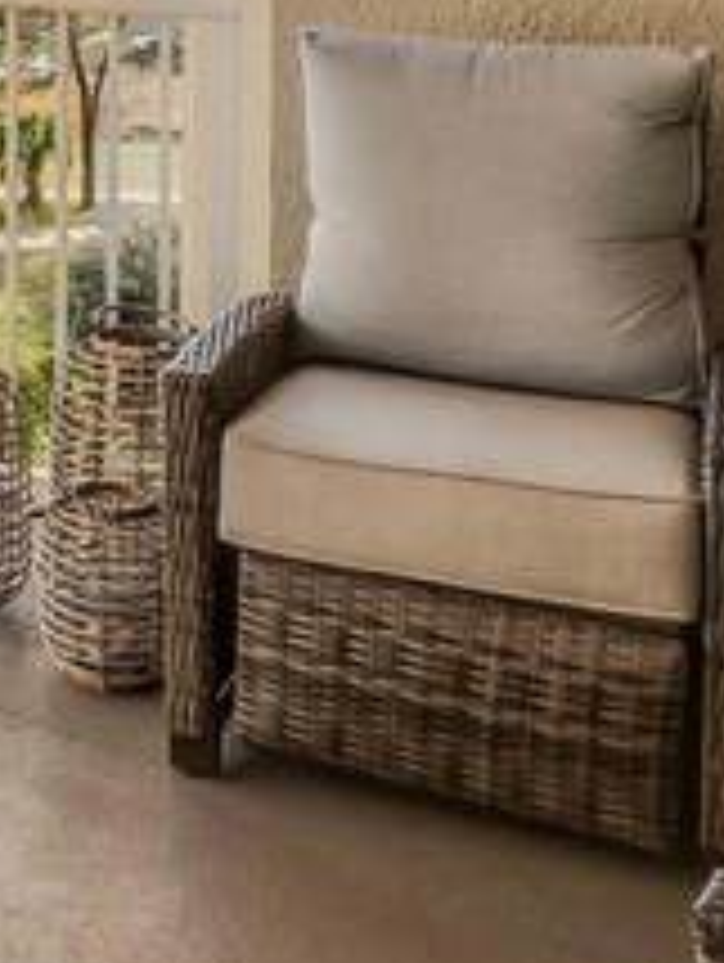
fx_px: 1920
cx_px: -220
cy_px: -144
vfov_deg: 25.7
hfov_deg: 19.6
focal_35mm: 69
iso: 100
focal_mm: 12
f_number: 5.6
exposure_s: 1/400
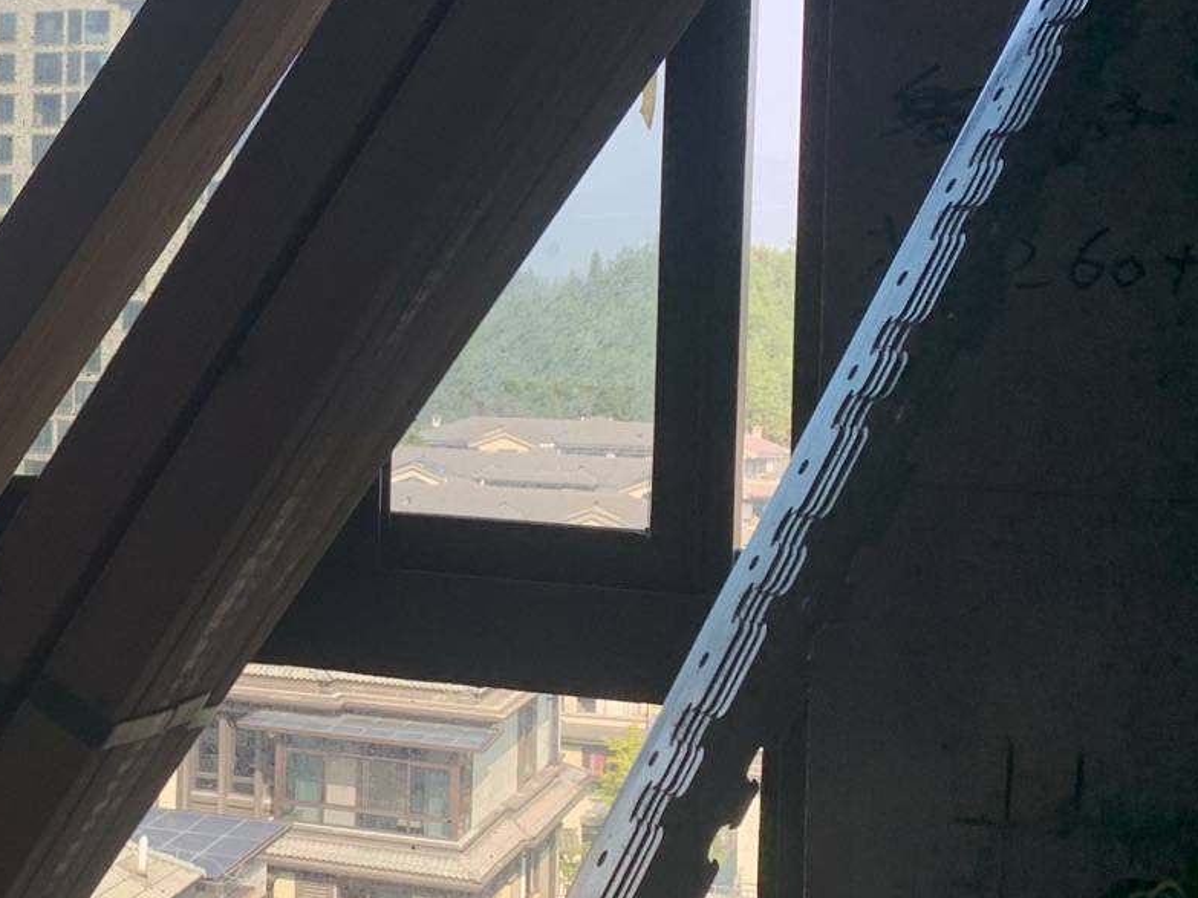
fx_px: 2353
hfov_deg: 27.5
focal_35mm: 68
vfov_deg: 21.6
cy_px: 335
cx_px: 103
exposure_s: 1/271
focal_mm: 4.25
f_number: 1.8
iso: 25
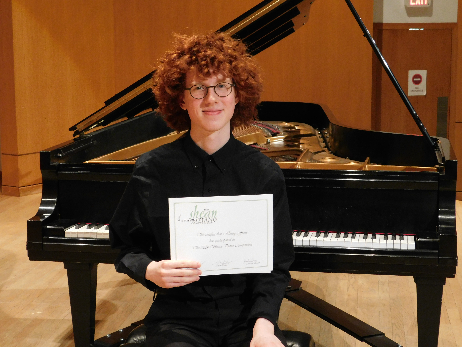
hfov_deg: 27.4
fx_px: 948
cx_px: 231
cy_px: 174
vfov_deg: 20.7
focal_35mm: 71
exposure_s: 1/13
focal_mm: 12.6
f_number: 4.3
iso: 400
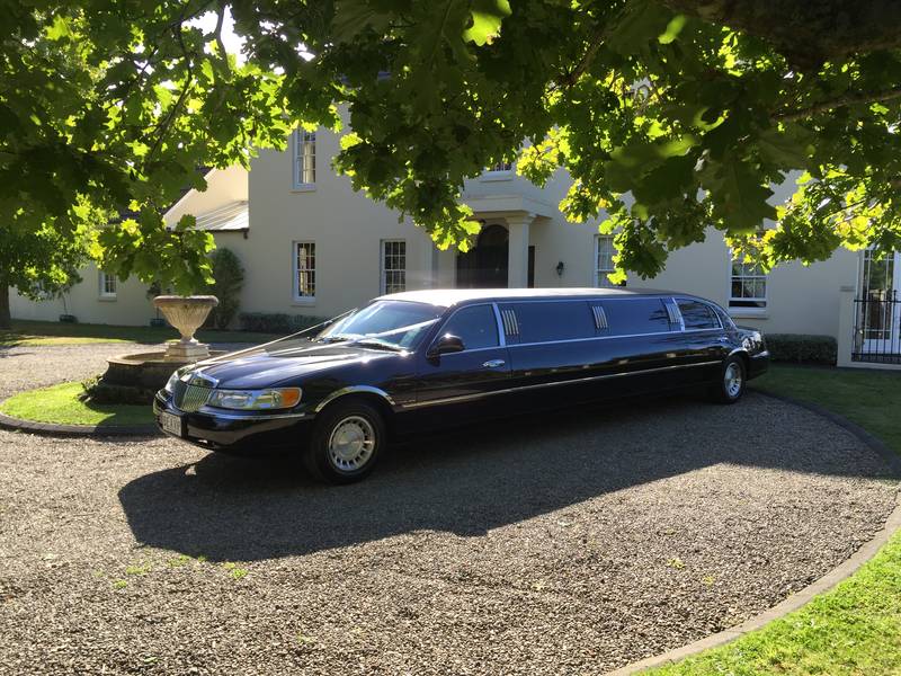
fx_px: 755
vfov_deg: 48.2
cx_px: 450
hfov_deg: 61.7
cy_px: 338
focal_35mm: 29
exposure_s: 1/488
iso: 32
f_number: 2.2
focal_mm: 4.15
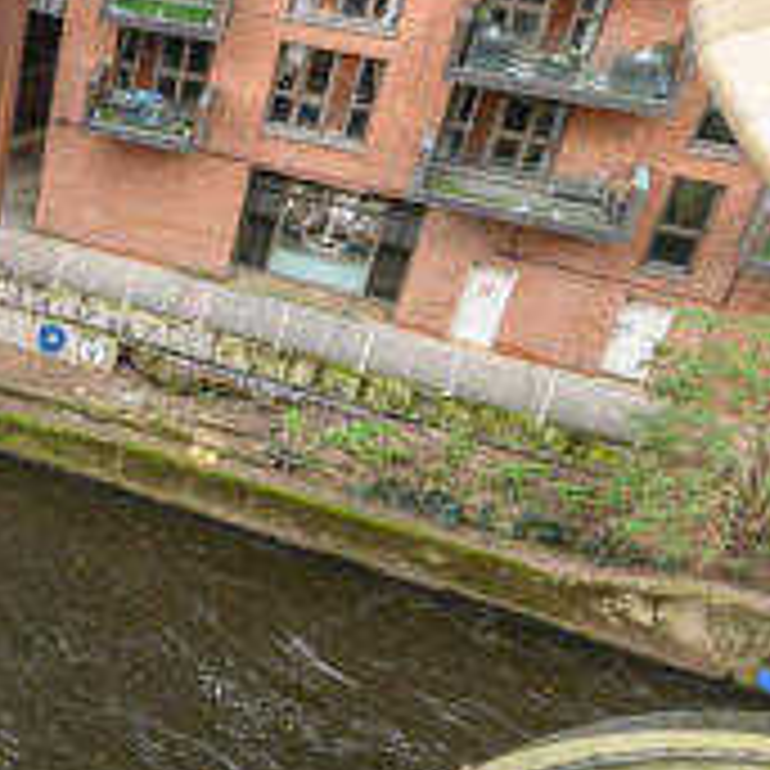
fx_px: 1309
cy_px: 198
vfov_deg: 32.2
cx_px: -450
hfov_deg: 24.0
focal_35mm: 52
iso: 500
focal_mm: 16
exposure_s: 1/40
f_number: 8
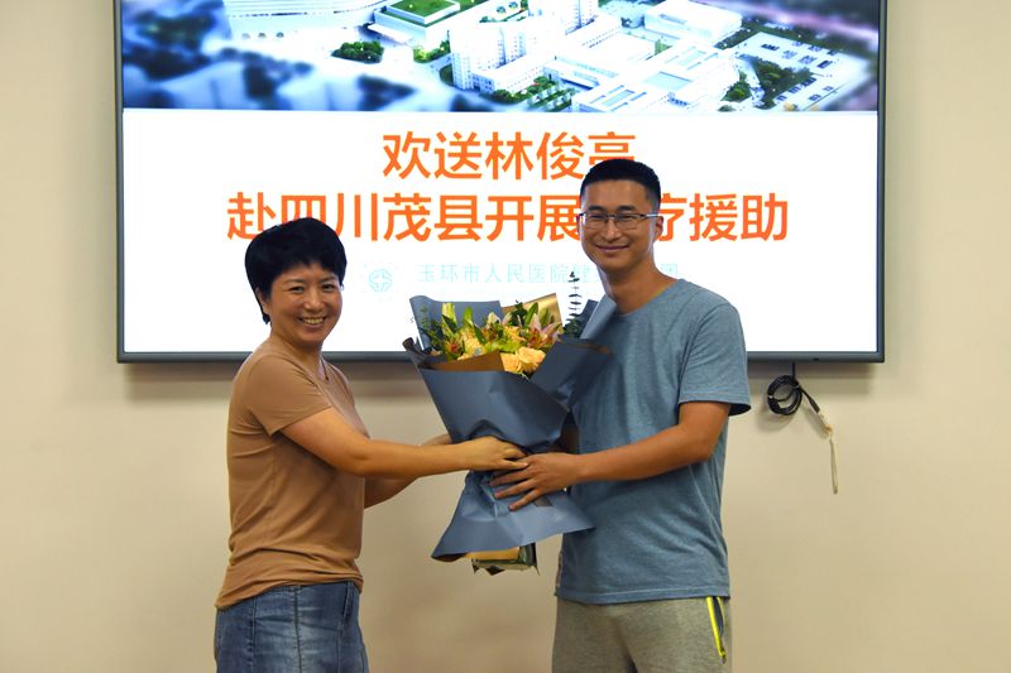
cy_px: 336
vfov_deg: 14.9
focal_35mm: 92
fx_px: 2583
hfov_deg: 22.1
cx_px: 506
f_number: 5.6
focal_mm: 92
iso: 1250
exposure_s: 1/125
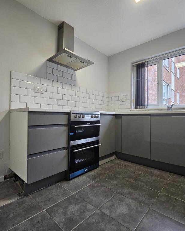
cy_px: 116
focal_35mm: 17
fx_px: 116
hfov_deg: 77.0
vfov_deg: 89.6
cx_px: 91
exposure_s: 1/50
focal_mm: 2.2
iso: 125
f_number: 2.2
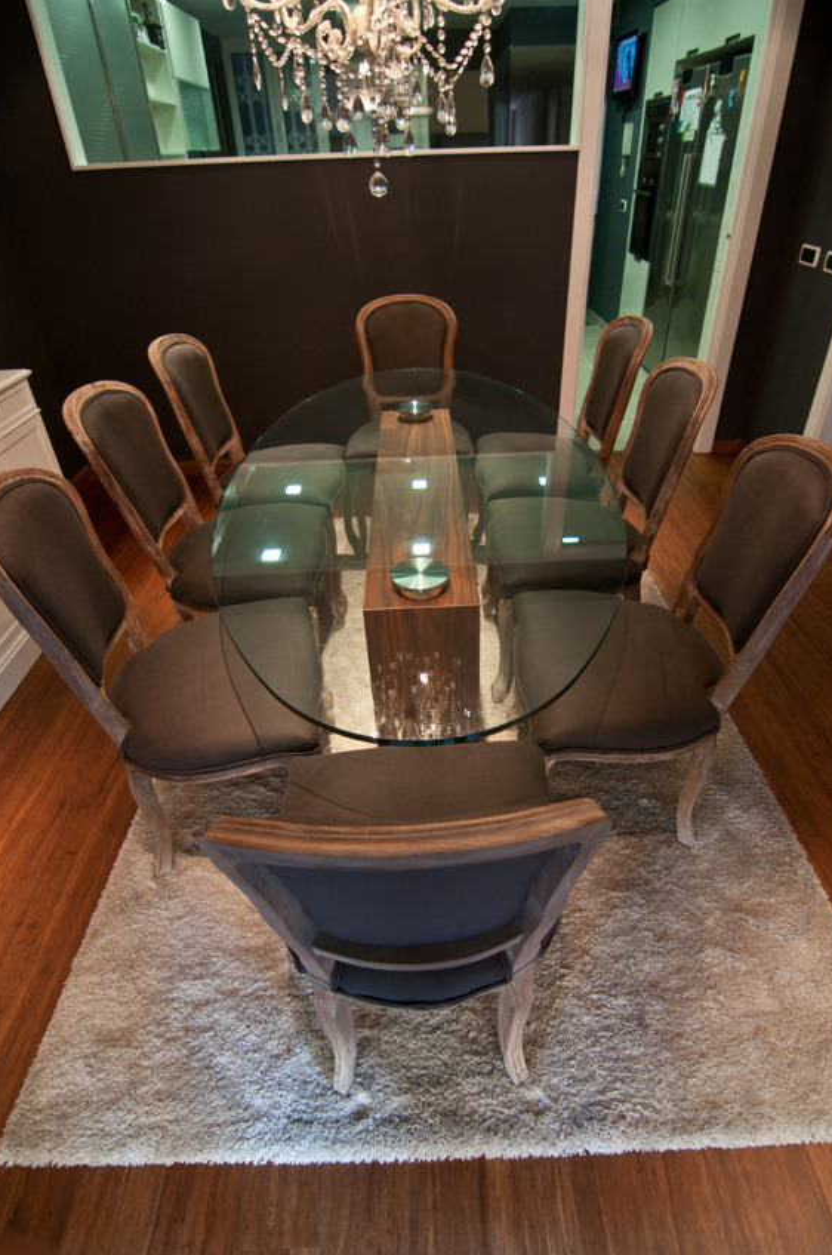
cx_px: 412
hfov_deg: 68.6
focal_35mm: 18
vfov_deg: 91.5
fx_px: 610
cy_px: 596
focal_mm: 11
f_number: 2.8
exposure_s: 1/60
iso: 500
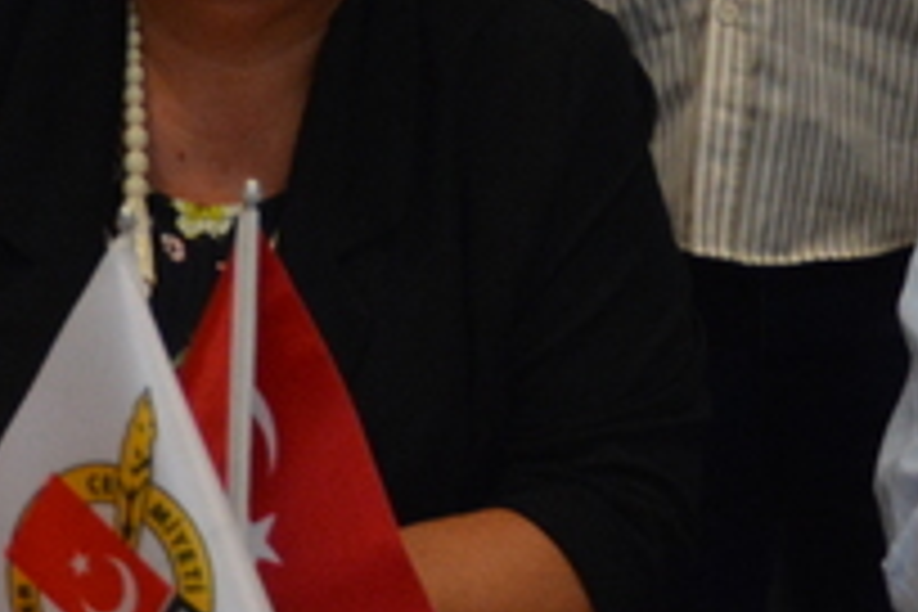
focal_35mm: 276
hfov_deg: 7.5
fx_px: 7029
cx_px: 446
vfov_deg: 4.9
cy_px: -760
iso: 800
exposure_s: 1/60
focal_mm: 25
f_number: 4
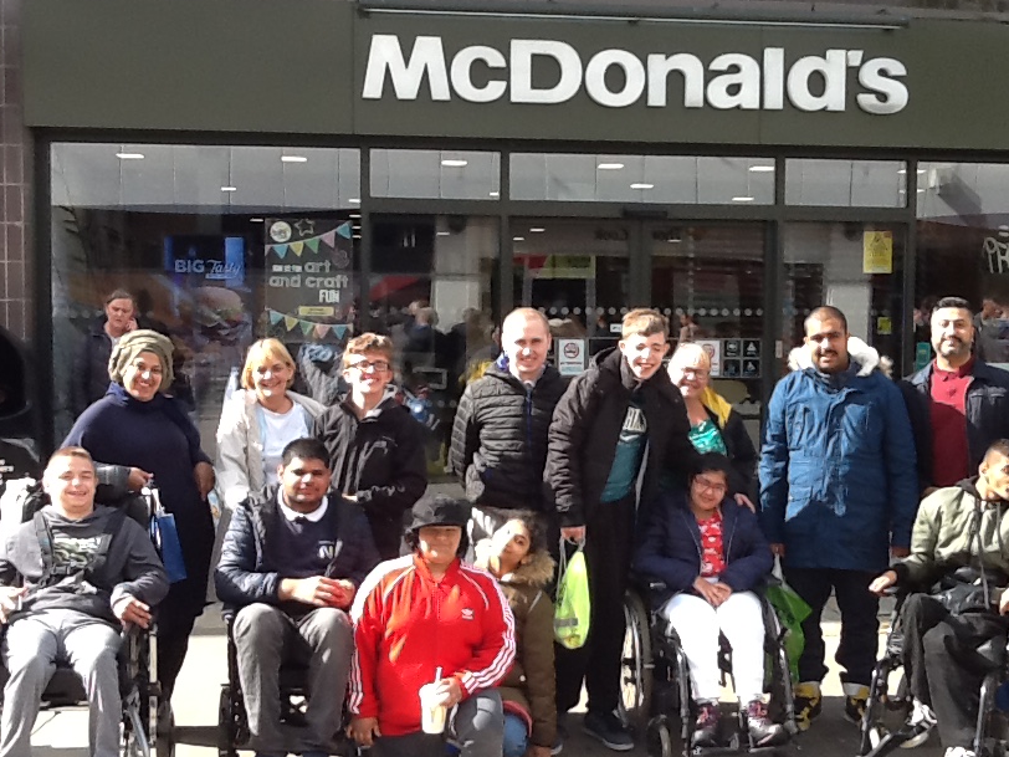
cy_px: 419
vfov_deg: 28.0
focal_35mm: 52
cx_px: 562
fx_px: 1516
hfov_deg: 36.8
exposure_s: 1/318
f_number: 2.4
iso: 40
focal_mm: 2.03
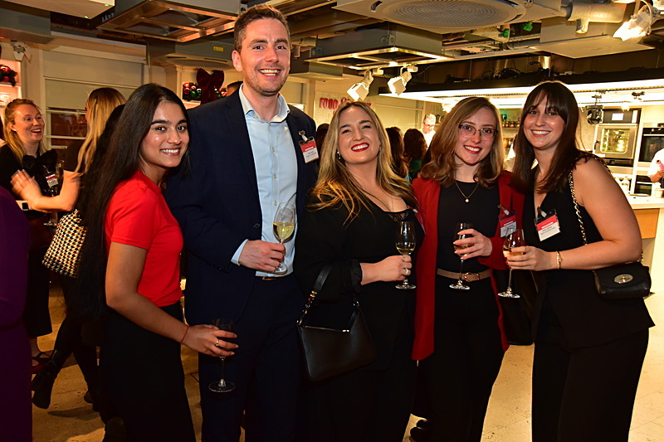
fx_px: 590
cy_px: 221
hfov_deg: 58.7
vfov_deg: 41.1
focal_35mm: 32
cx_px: 332
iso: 1600
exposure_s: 1/50
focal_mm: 32
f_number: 5
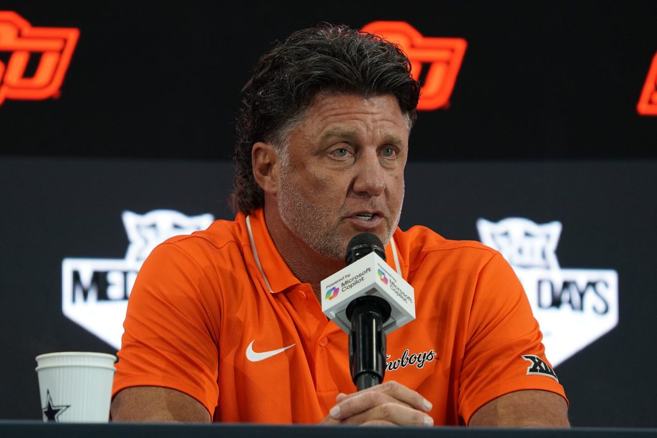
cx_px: 328
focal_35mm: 459
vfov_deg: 3.0
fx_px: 8377
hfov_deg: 4.5
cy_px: 219
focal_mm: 459
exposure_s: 1/250
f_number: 6.3
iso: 2500
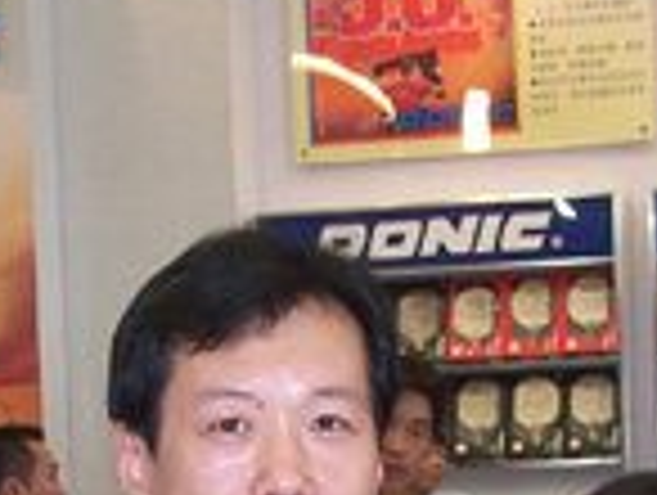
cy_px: 704
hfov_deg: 15.1
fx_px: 2471
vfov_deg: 11.1
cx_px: 414
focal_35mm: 130
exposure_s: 1/60
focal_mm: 6.3
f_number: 2.8
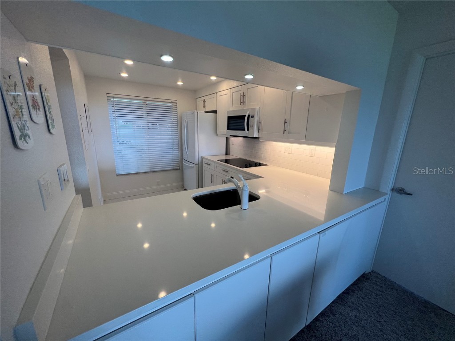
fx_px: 171
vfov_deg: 89.9
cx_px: 228
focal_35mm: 13
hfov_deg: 106.2
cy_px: 170
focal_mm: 1.57
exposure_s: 1/120
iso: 125
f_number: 1.8
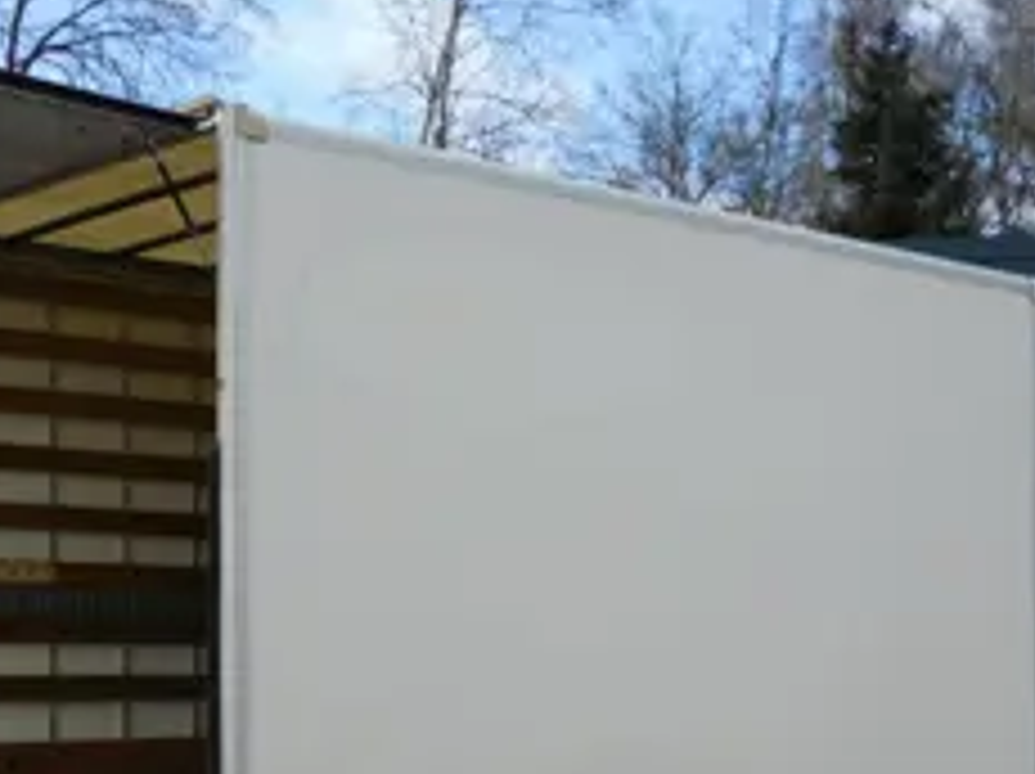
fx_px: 2061
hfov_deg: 28.0
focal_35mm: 69
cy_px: 630
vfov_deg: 21.0
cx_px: 320
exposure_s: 1/800
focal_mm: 5.9
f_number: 3.6
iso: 125
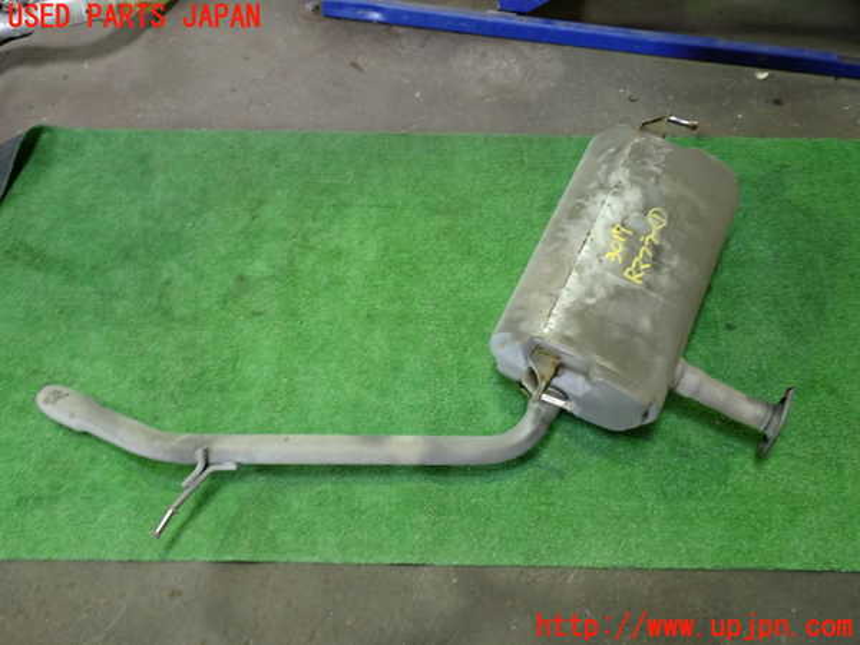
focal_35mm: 30
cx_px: 430
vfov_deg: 46.8
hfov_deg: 60.0
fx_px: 745
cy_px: 322
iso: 320
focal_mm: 5.4
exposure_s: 1/30
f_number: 2.3
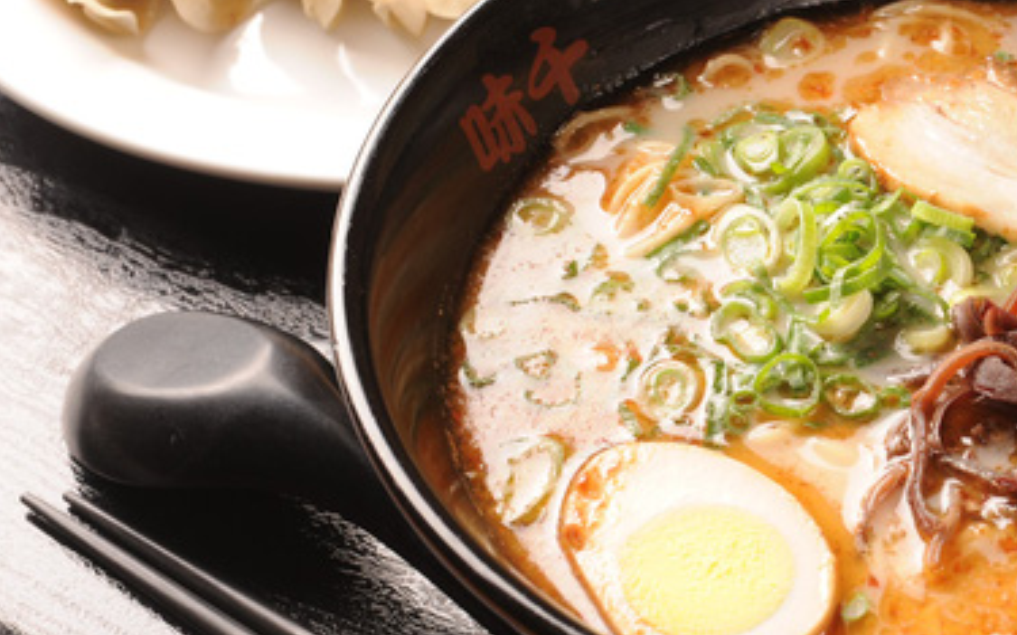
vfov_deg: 11.6
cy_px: 353
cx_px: 860
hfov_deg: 18.2
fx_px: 3131
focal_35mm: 113
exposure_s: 1/125
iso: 200
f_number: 14
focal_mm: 65
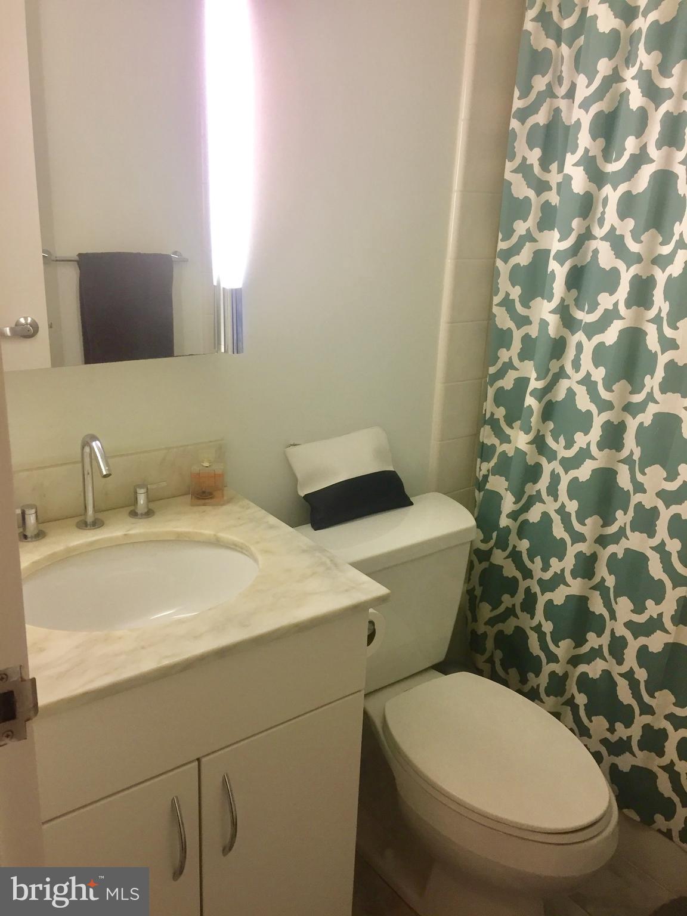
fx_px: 767
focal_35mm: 29
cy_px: 458
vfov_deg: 61.7
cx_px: 344
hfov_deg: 48.2
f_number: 2.2
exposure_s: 1/30
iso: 40
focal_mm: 4.15
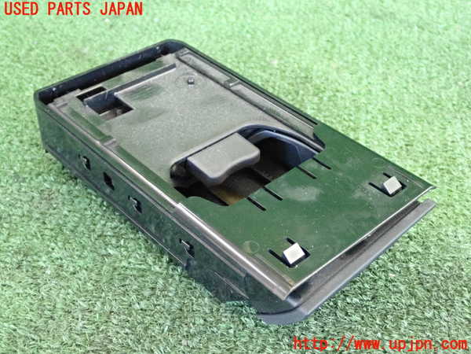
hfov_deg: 38.2
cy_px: 177
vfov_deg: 29.1
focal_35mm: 50
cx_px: 236
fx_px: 680
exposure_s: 1/125
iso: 3200
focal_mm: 9.01
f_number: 3.2
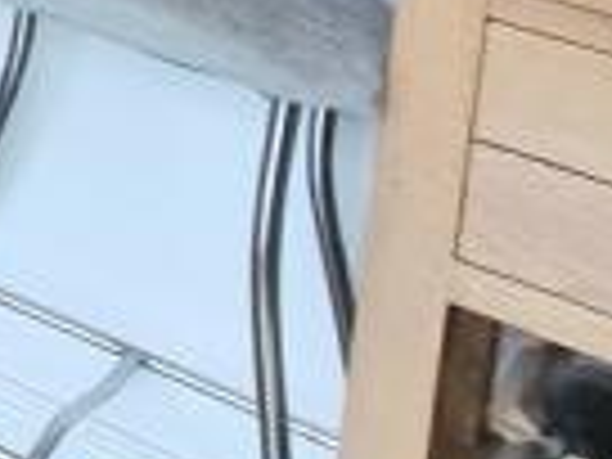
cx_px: -1422
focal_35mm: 98
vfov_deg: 11.4
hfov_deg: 10.2
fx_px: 1733
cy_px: -774
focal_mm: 2.2
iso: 200
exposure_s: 1/50
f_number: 2.2
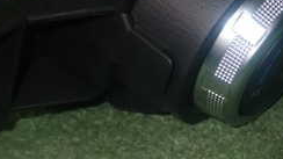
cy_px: -7
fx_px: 885
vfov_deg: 10.2
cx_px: 220
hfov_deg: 18.0
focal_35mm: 118
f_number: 9
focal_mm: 7.84
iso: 400
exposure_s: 1/40
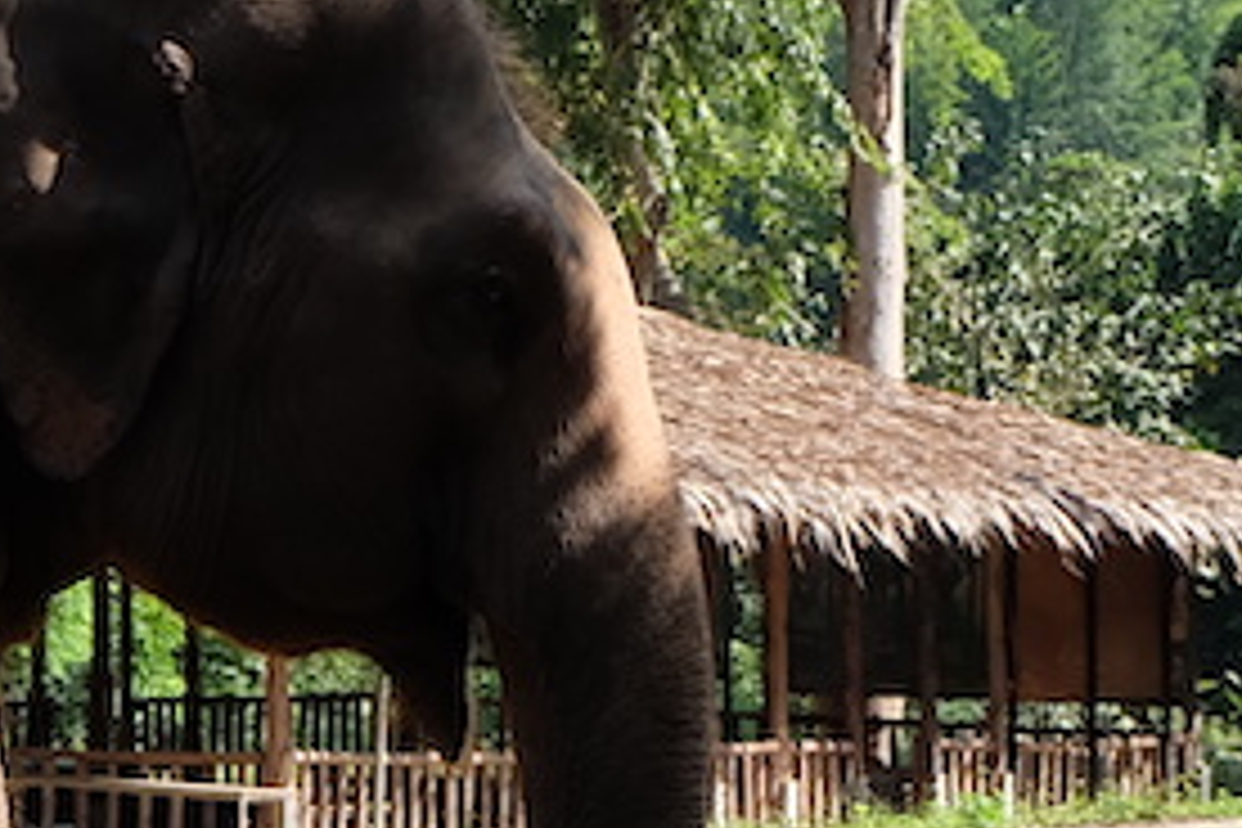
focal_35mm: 204
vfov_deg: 6.7
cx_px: -1426
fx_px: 7037
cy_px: 158
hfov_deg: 9.3
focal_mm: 31
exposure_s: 1/450
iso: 400
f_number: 5.6
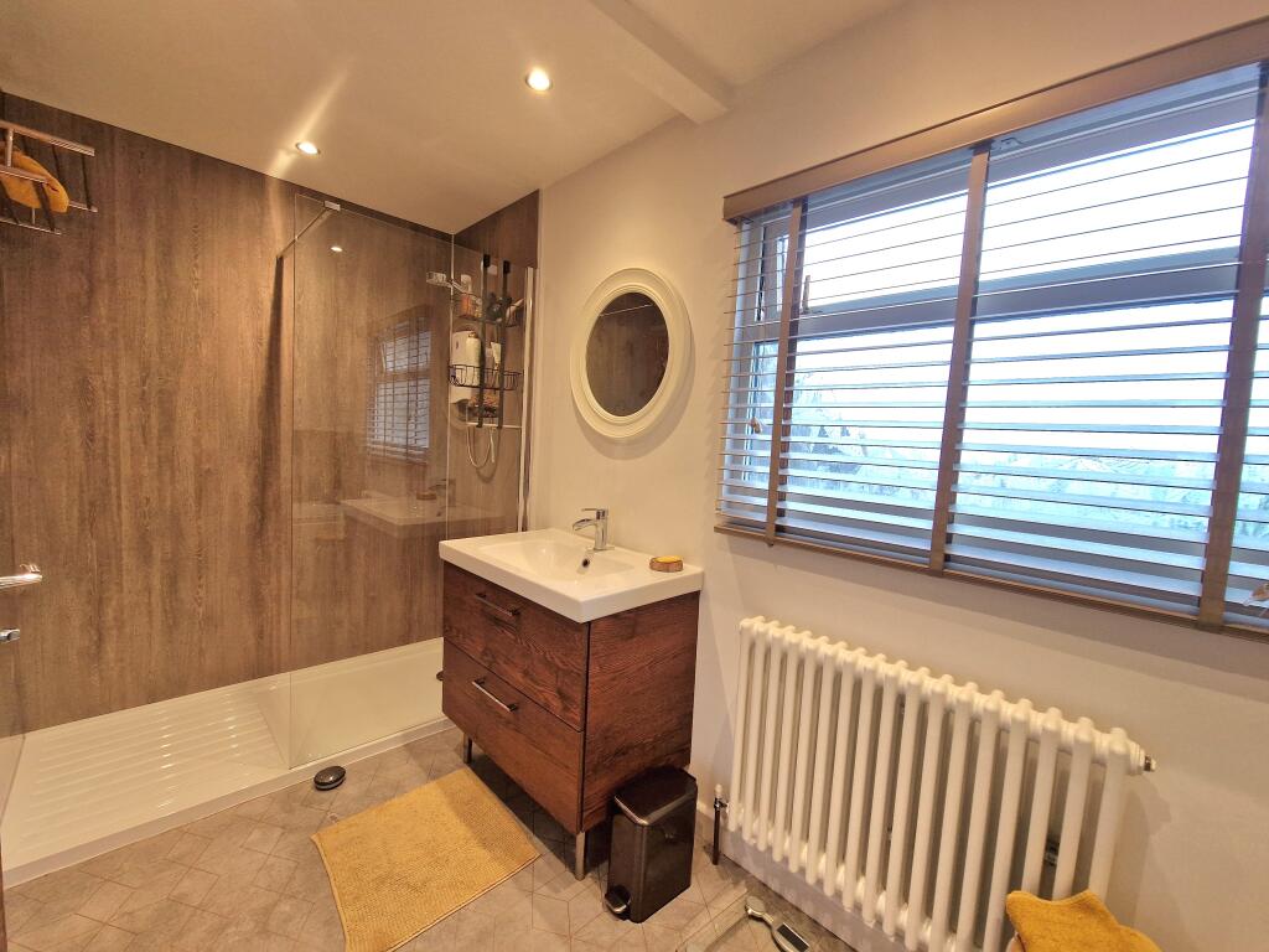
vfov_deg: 89.9
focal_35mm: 13
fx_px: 477
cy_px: 476
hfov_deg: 106.2
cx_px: 634
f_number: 2.2
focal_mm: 2.2
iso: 80
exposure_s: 1/100
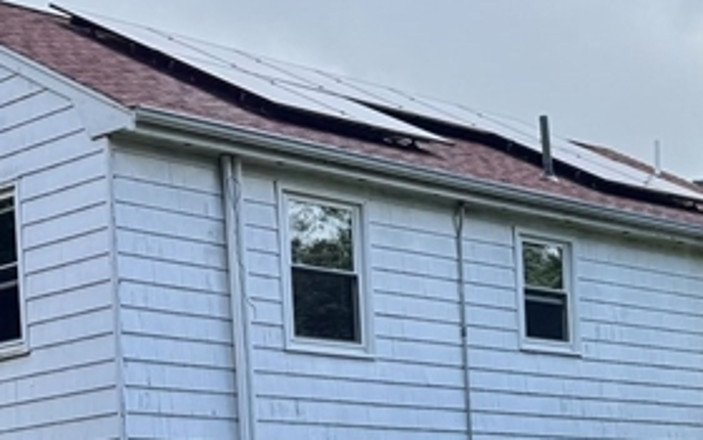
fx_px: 1782
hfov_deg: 21.8
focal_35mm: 93
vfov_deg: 13.6
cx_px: 630
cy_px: 546
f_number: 1.78
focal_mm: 6.76
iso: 100
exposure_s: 1/2000
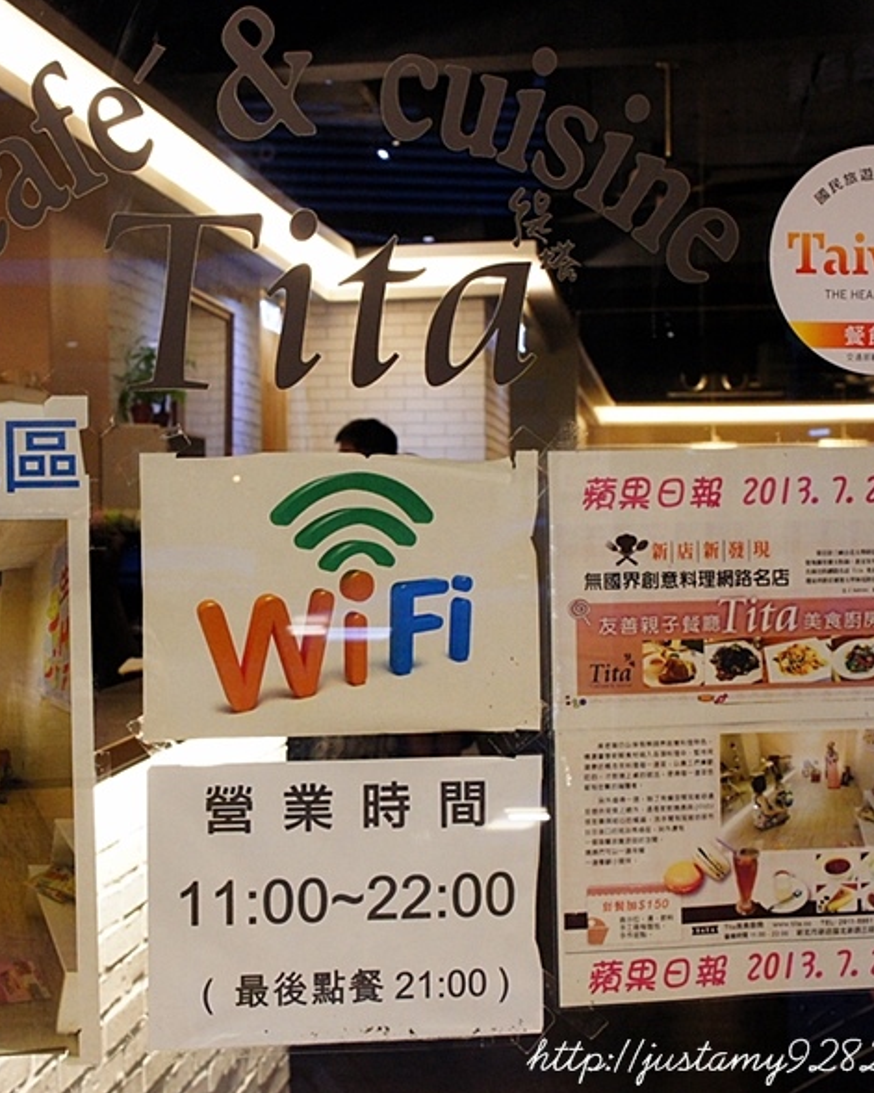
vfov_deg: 34.9
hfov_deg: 28.2
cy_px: 546
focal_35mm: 54
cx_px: 340
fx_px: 1737
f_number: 6.3
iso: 1600
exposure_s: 1/30
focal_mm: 25
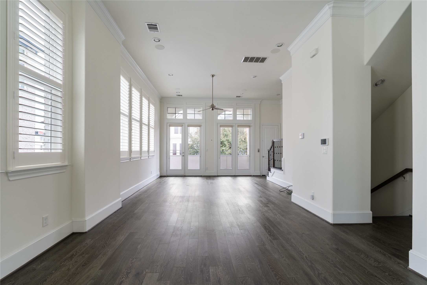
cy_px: 142
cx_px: 214
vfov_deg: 73.7
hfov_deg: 96.7
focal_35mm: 16
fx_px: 190
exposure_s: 1/8
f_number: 5.6
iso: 100
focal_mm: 16
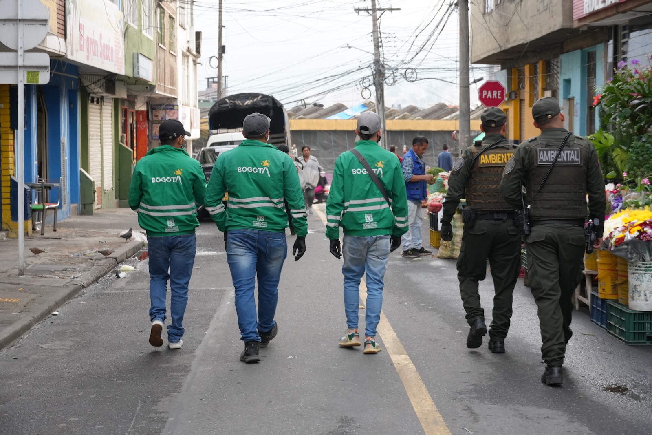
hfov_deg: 29.9
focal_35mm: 68
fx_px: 1223
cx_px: 326
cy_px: 218
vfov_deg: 20.2
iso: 1000
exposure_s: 1/160
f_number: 5
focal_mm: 45
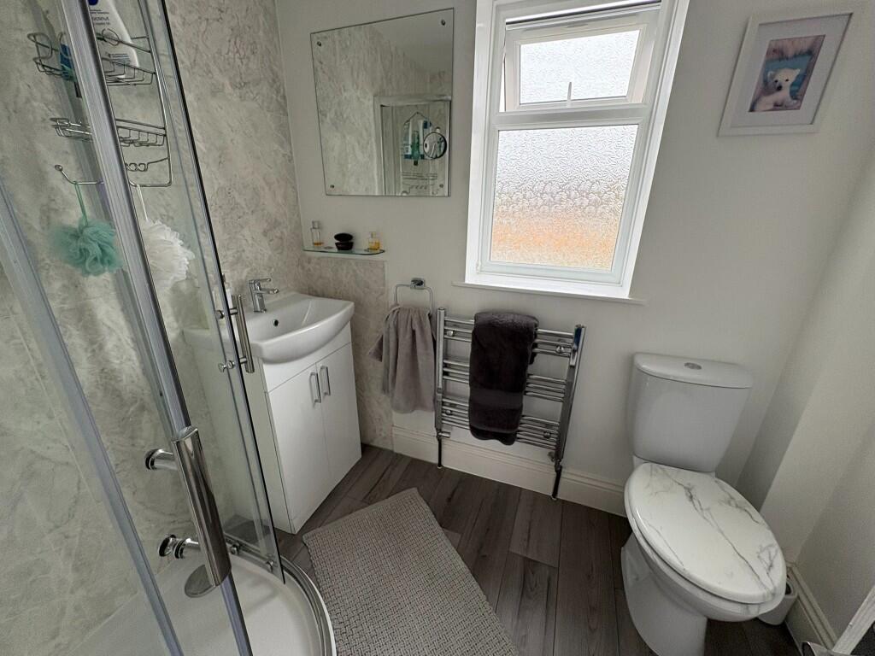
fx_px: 354
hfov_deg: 102.1
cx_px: 438
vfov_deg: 85.7
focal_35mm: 14
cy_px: 328
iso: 100
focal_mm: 2.22
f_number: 2.2
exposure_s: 1/99
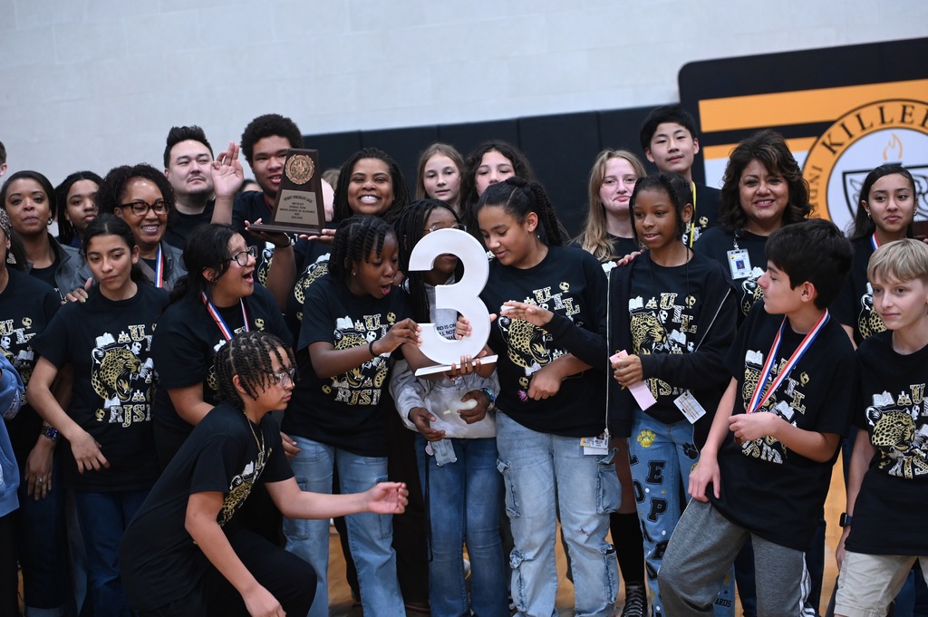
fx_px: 1597
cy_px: 308
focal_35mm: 62
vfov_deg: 21.9
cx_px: 464
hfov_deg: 32.4
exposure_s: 1/250
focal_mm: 62
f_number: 2.8
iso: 2000
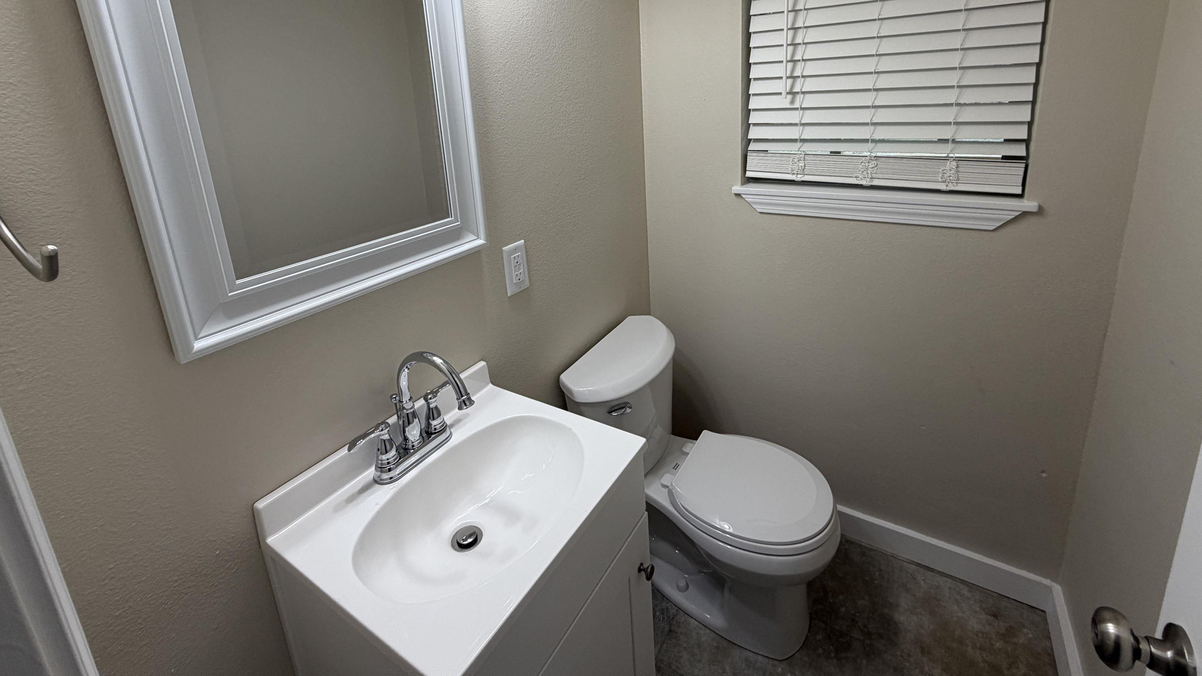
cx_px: 615
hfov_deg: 99.4
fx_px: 510
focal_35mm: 16
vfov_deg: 64.9
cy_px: 213
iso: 100
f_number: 2.2
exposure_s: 1/120
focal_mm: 2.22
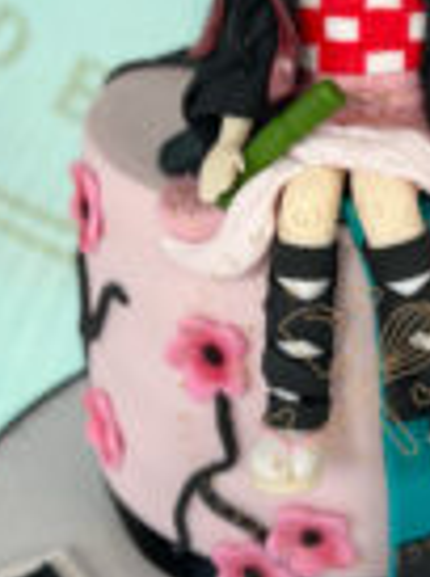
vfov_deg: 23.8
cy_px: 217
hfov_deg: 17.6
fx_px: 1365
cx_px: 386
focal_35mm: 82
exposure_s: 1/274
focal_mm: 5.7
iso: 40
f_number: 1.5
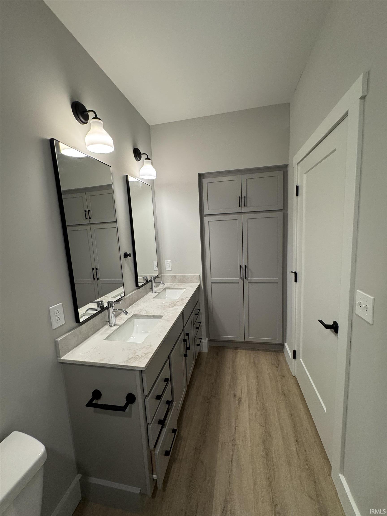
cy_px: 258
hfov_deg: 85.7
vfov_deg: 102.1
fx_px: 209
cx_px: 194
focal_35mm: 14
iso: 250
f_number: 2.2
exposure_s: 1/120
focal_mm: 2.22
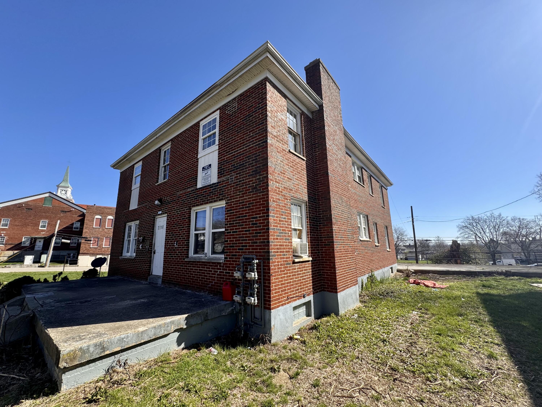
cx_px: 271
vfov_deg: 85.7
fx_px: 219
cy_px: 204
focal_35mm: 14
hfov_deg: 102.1
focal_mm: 2.22
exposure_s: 1/1020
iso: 40
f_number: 2.2
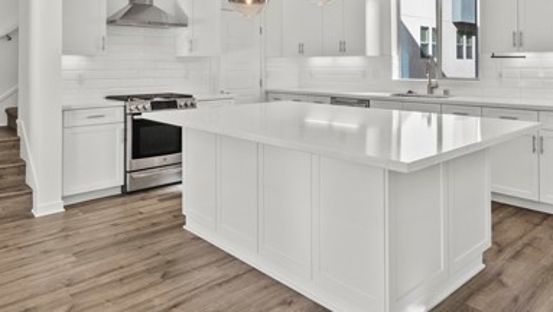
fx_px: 411
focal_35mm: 28
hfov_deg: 67.5
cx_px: 318
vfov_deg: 39.6
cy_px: 54
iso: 2000
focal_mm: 16
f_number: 9
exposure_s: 1/100
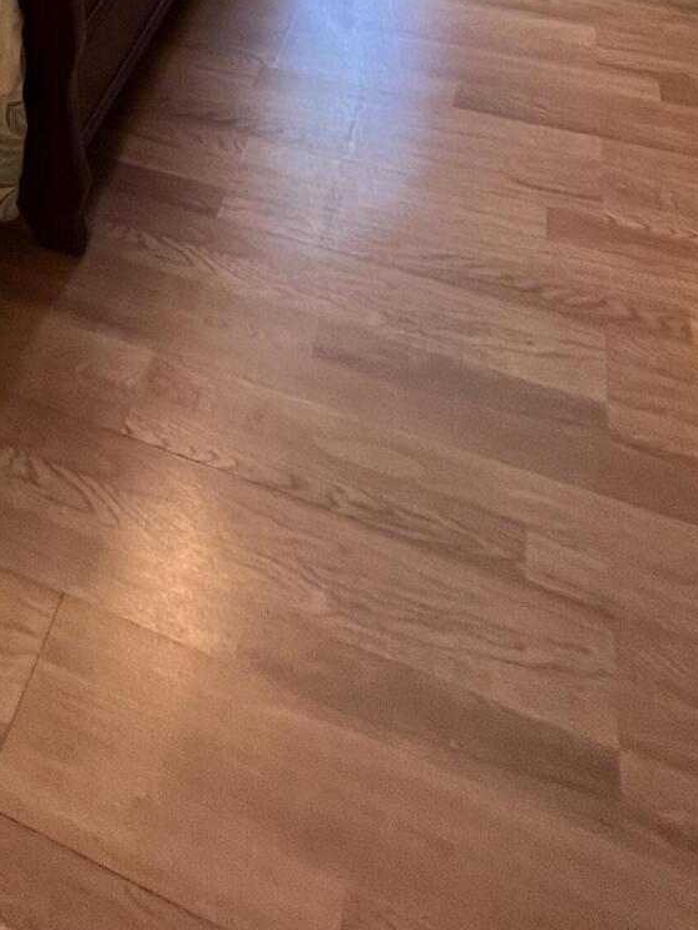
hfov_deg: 39.3
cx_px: 155
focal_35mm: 35
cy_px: -222
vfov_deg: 37.5
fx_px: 941
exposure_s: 1/120
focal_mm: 1.57
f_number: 1.8
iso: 200
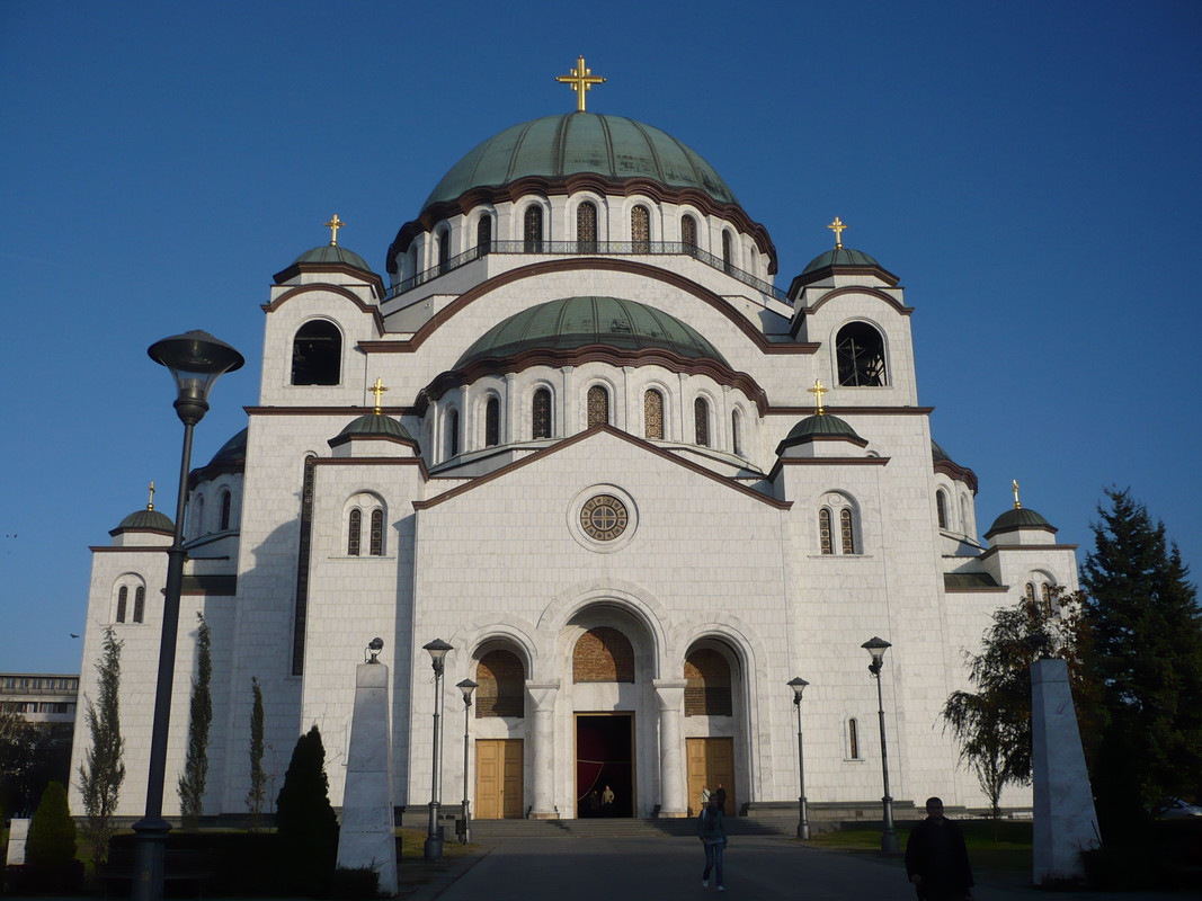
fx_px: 1215
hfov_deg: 52.6
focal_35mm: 35
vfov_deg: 40.7
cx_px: 601
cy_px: 450
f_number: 8
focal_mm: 5.8
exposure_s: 1/400
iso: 100
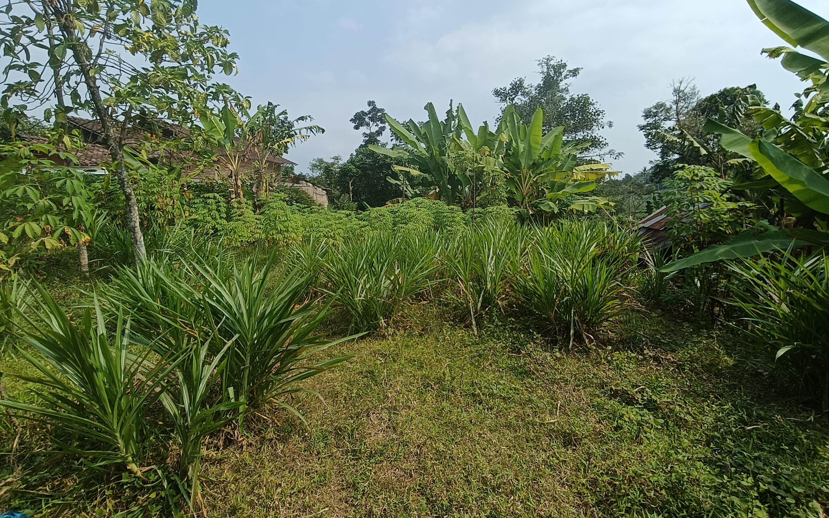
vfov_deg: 67.8
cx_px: 415
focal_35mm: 17
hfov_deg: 94.4
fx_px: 384
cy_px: 229
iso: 64
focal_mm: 1.68
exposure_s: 1/1124
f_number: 2.2
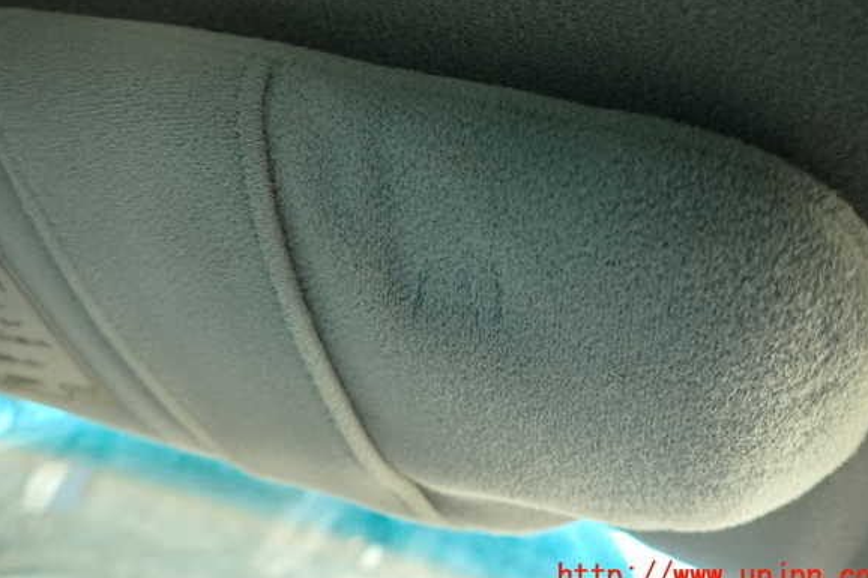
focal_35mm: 27
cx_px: 446
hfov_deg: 67.4
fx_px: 651
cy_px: 258
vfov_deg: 47.8
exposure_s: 1/30
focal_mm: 4.5
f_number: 2
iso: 250
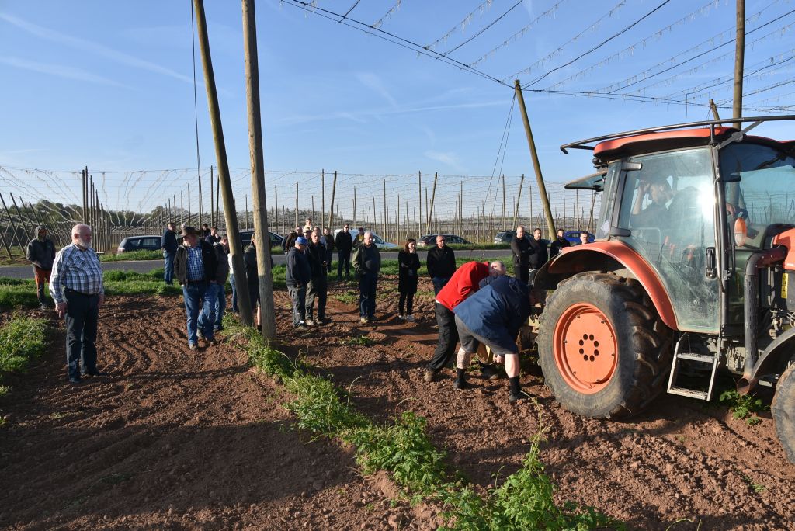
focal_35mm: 27
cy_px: 266
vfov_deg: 48.0
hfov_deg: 67.4
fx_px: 597
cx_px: 398
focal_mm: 18
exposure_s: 1/250
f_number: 8
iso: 100
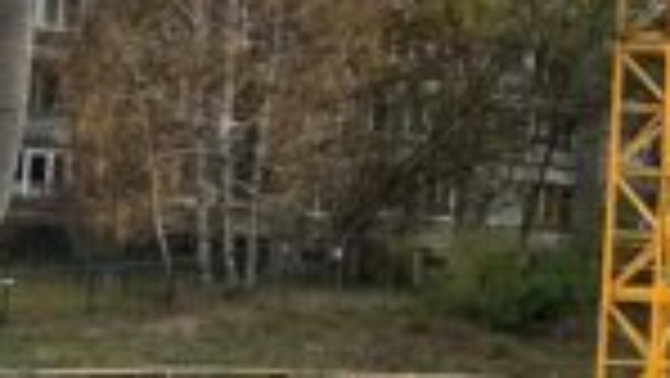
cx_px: 917
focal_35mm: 195
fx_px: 3466
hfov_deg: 10.7
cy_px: -14
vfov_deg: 6.2
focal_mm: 5.7
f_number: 1.5
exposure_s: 1/1048
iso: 50
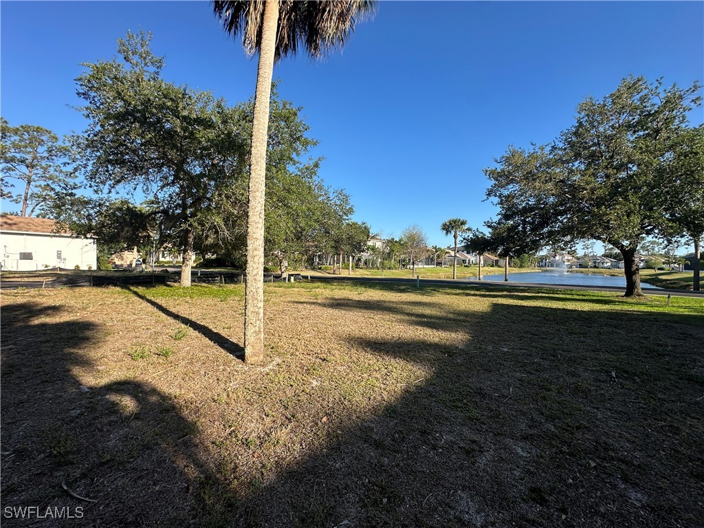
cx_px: 352
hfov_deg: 102.1
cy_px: 264
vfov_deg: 85.7
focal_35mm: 14
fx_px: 285
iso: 40
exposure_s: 1/1261
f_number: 2.2
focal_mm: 2.22
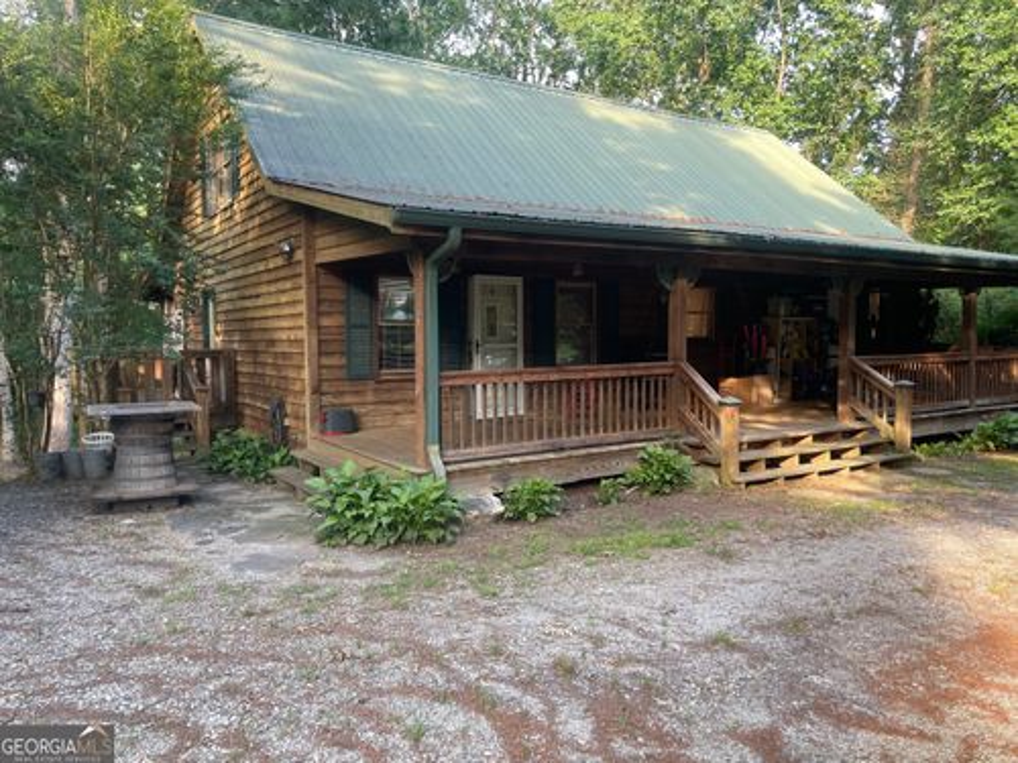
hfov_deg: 67.3
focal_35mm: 26
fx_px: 765
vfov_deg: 53.1
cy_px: 382
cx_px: 509
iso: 64
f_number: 1.6
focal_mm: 4.2
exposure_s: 1/121
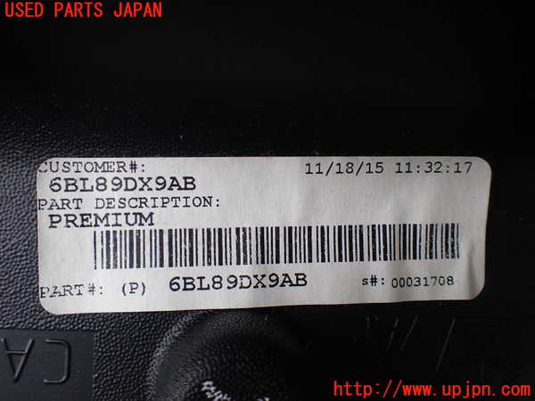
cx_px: 268
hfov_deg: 60.0
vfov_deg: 46.8
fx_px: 464
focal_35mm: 30
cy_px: 200
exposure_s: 1/125
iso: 200
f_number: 2.3
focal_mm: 5.4
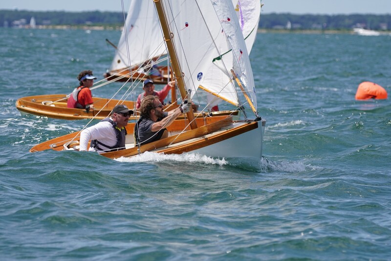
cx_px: 196
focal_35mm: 357
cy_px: 130
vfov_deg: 3.8
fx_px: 3876
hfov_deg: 5.8
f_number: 5.6
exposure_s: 1/1600
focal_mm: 238
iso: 250
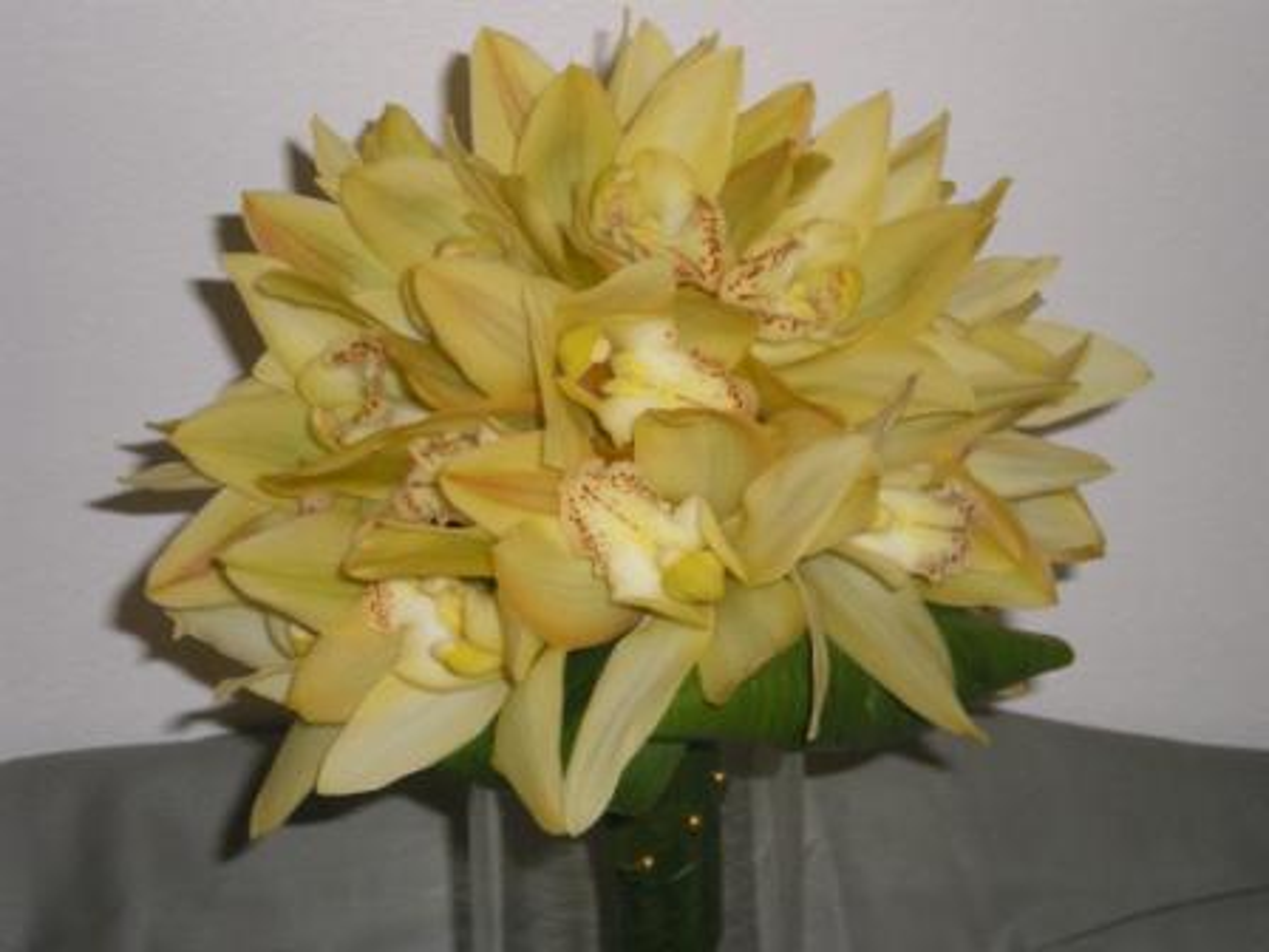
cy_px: 476
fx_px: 2969
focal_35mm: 81
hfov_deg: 24.1
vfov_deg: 18.2
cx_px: 634
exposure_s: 1/80
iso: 400
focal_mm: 13.3
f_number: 4.9
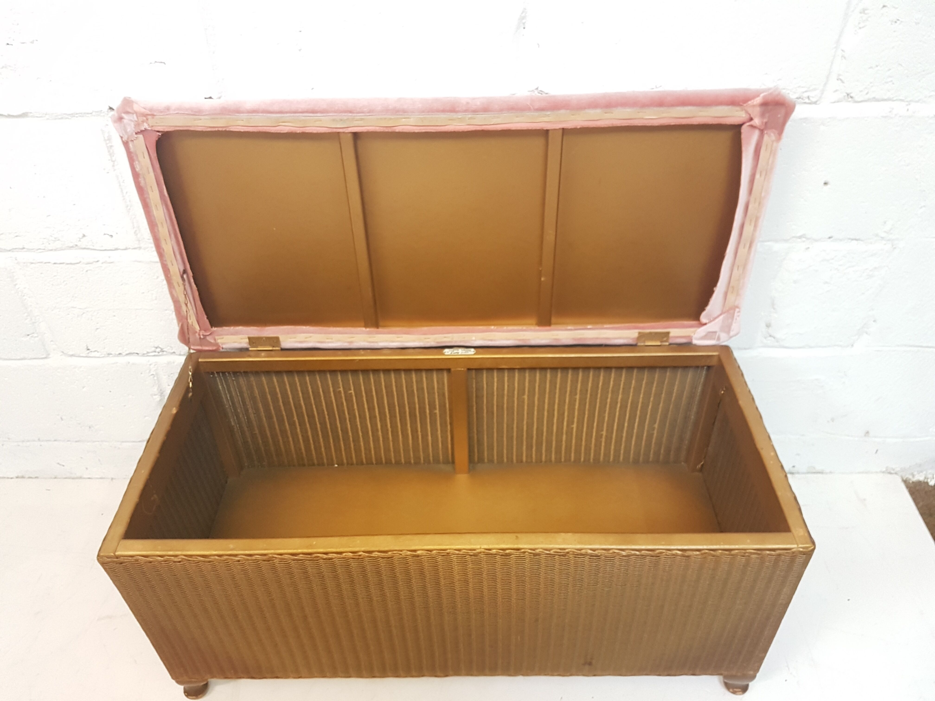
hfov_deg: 67.3
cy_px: 350
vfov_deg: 53.1
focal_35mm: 26
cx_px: 468
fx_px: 702
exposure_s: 1/50
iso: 320
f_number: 1.7
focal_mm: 4.2
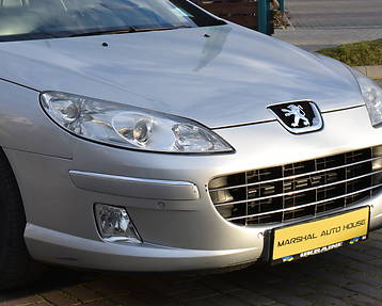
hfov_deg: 21.4
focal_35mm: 88
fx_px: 996
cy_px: 36
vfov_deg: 17.3
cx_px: 60
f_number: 8
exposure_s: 1/250
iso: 200
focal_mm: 28
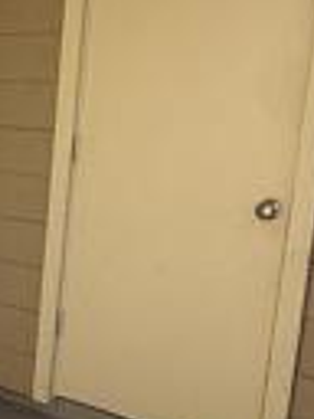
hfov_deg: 17.7
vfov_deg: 27.7
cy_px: 255
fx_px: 847
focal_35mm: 70
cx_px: -219
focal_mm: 2.22
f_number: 2.2
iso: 64
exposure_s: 1/638
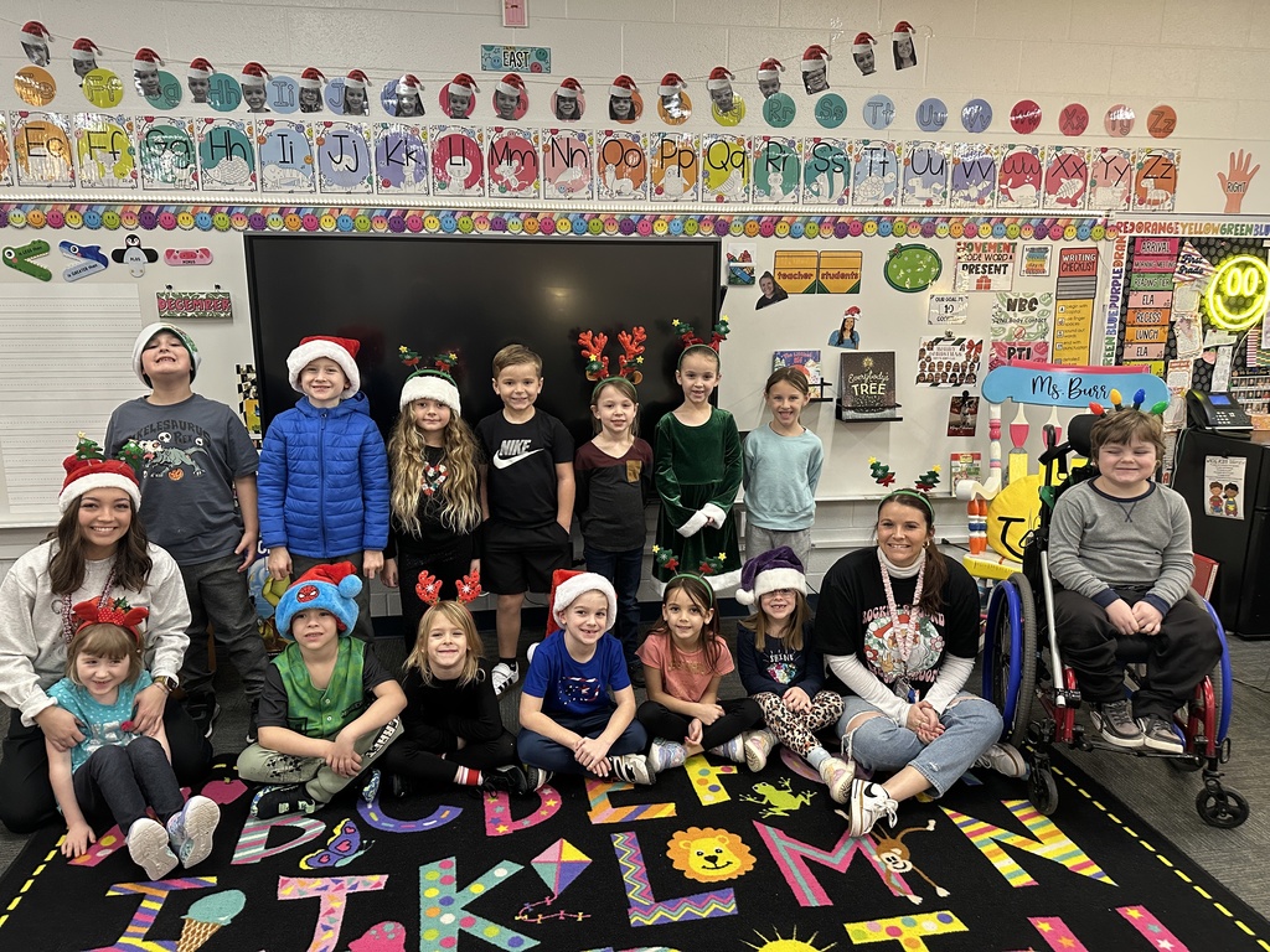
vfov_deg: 56.8
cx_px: 635
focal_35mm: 24
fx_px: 881
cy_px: 476
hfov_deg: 71.6
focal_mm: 6.86
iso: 320
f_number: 1.78
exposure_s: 1/48
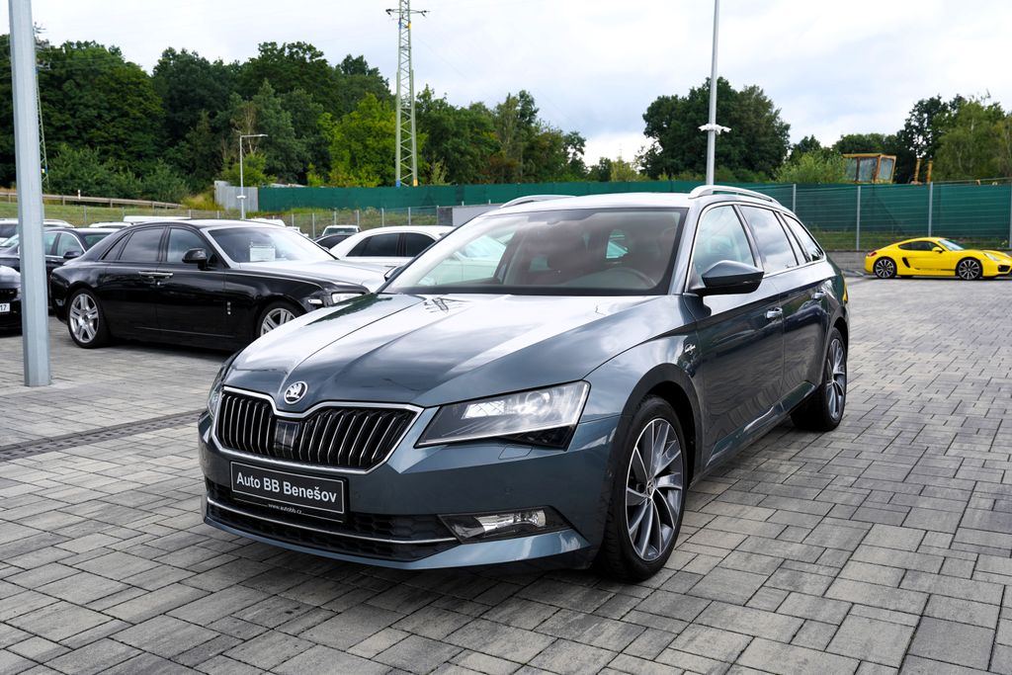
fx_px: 872
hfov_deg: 60.3
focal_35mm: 31
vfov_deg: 42.3
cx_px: 506
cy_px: 338
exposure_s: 1/160
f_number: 5.6
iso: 100
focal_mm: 31
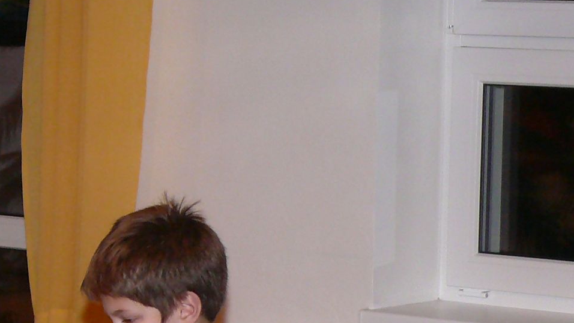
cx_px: 171
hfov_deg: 11.4
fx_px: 2877
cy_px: 356
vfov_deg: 6.4
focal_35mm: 189
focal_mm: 11.8
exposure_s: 1/30
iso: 200
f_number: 3.2
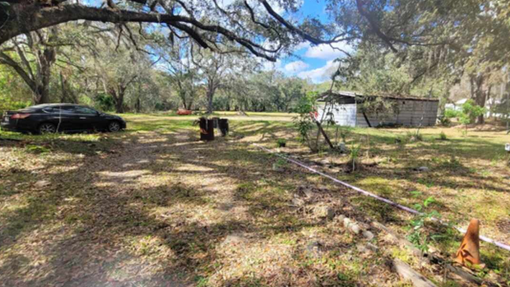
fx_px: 230
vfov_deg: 63.9
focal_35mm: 17
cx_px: 294
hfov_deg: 95.2
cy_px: 136
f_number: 2.2
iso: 50
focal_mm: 2.2
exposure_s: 1/591
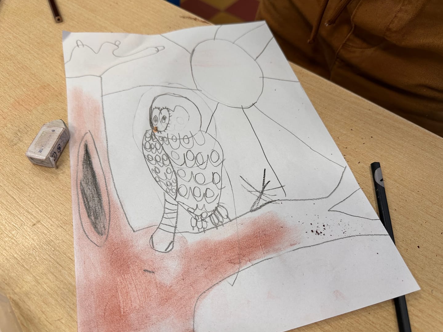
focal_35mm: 25
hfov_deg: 69.4
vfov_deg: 54.9
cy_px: 171
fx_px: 320
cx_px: 216
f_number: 1.78
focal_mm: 6.86
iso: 100
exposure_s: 1/100
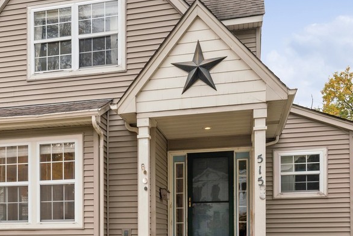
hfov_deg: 41.2
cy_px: 135
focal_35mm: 47
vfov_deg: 28.6
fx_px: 461
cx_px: 107
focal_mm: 17
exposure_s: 1/125
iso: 400
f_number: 8
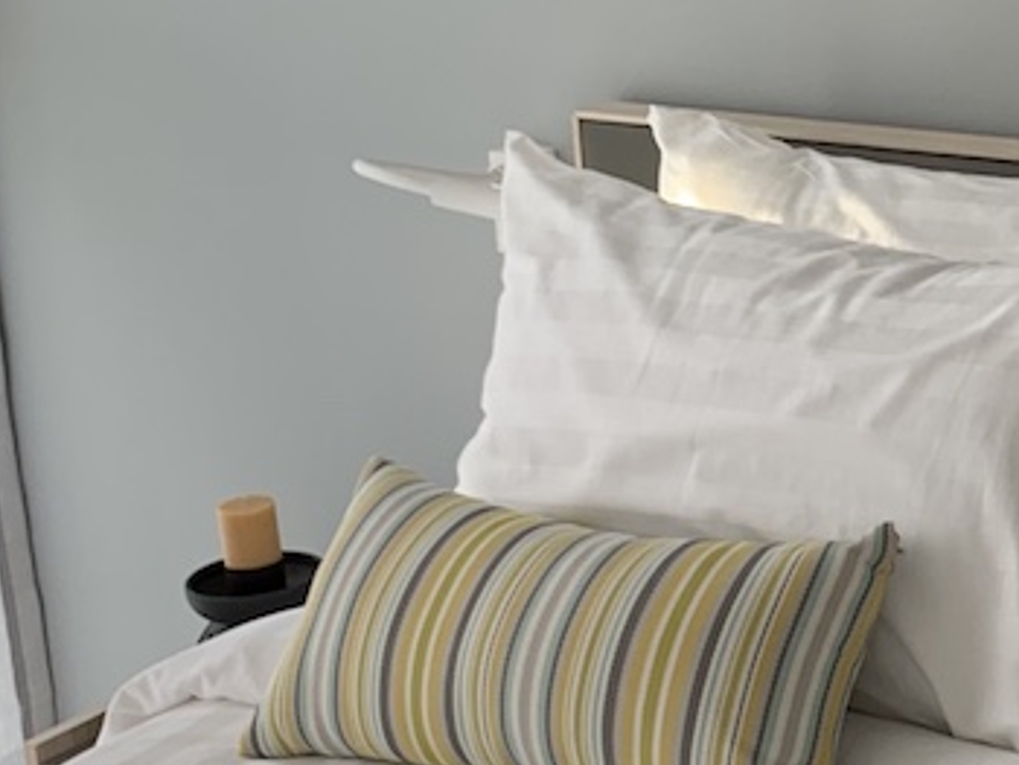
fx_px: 2798
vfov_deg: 15.6
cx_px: 1275
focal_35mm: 95
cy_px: 367
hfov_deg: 19.3
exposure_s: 1/128
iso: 25
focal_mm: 4.25
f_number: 1.8
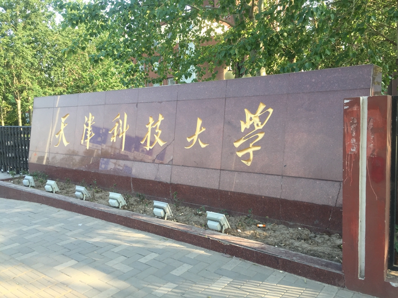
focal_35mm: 29
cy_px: 149
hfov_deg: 61.7
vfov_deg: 48.2
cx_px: 199
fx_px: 333
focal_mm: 4.15
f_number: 2.2
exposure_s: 1/153
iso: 32
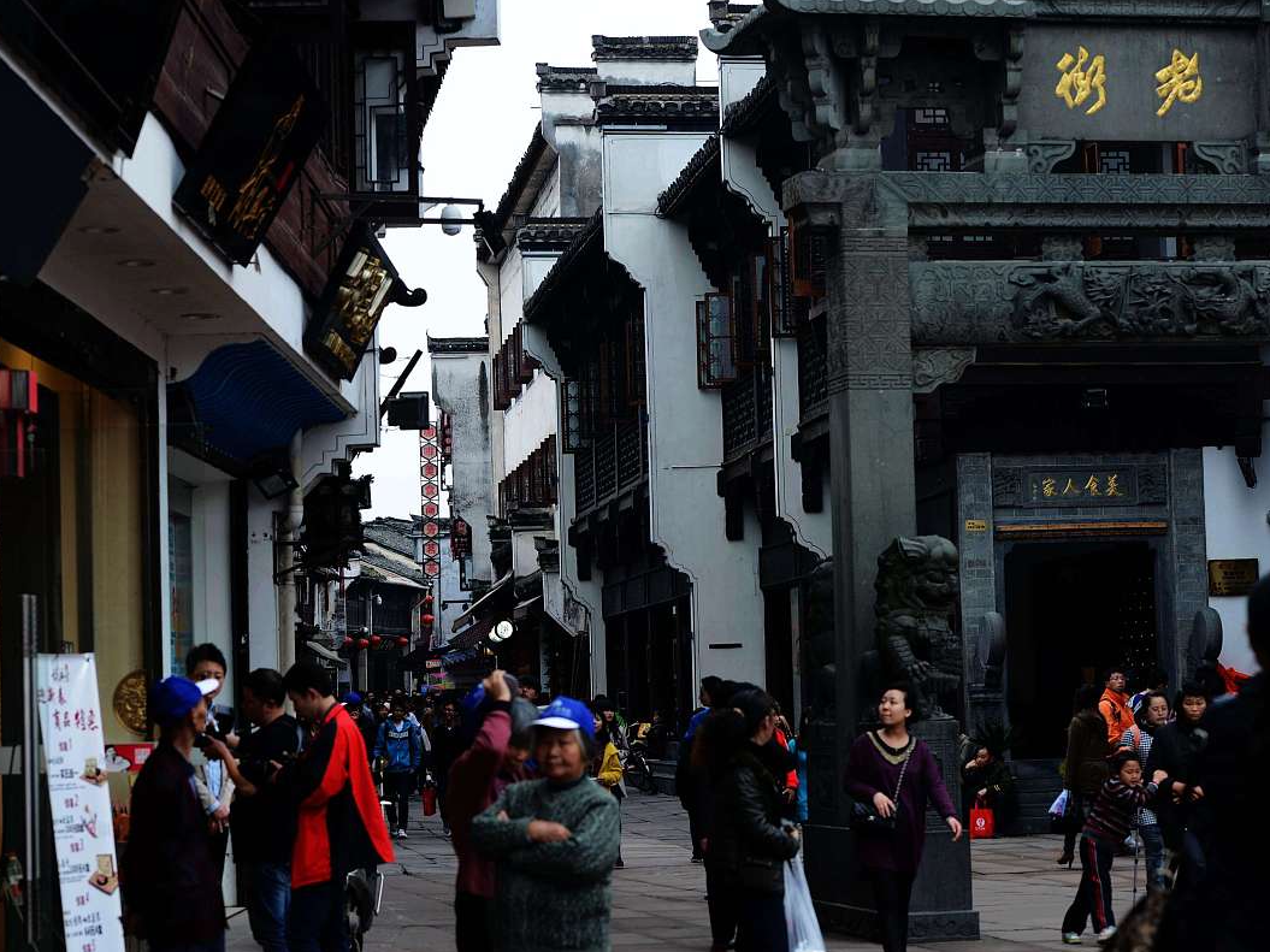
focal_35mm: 93
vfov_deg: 15.9
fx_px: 3412
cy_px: 477
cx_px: 628
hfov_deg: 21.1
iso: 400
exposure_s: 1/100
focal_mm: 85
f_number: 5
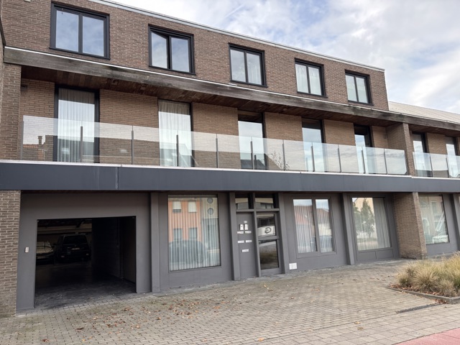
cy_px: 172
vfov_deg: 53.1
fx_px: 346
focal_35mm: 26
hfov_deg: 67.3
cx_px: 230
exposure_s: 1/394
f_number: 1.6
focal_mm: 5.96
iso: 50
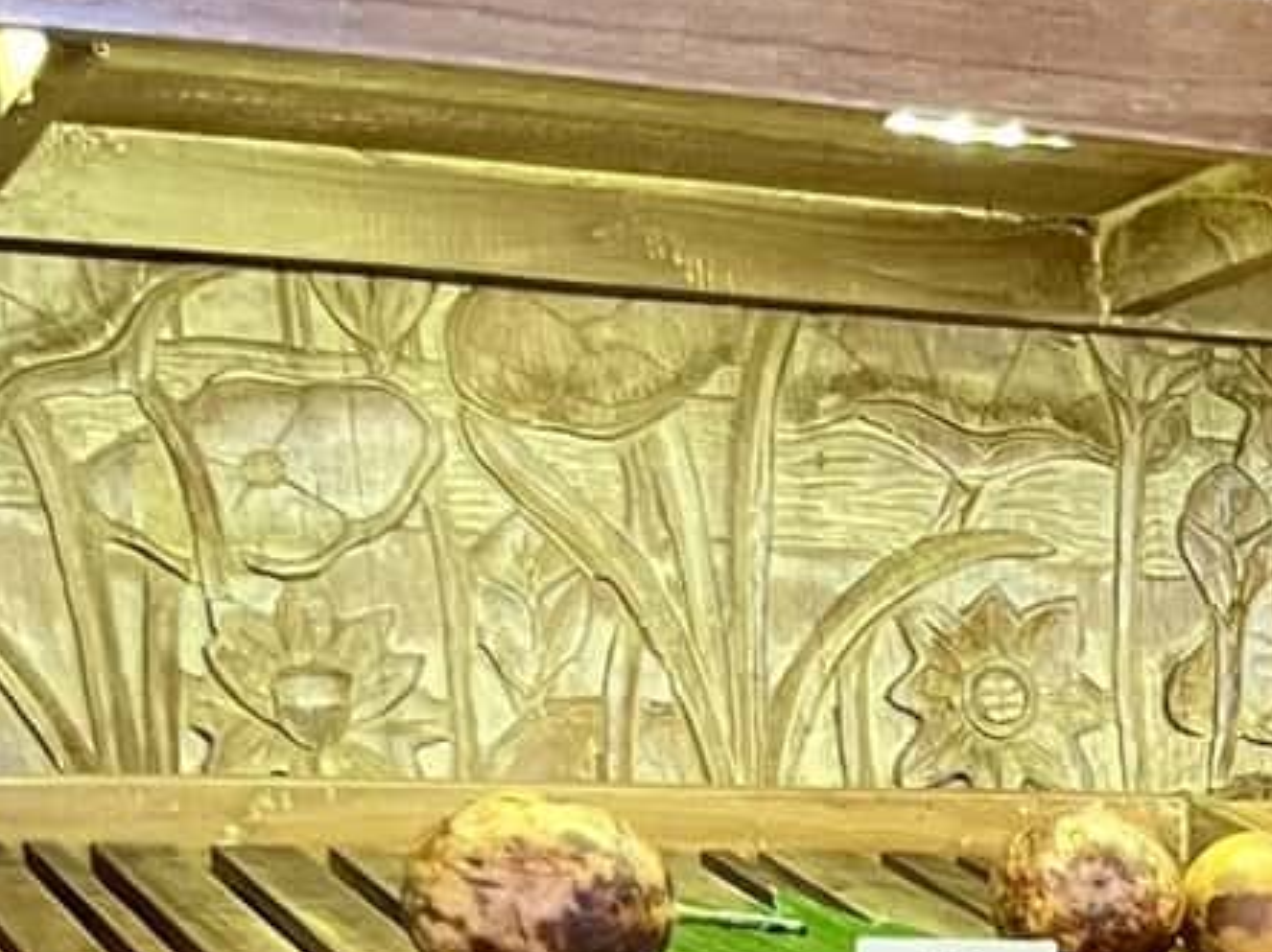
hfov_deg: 14.9
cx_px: 2389
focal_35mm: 113
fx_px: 4150
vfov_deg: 12.0
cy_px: 1731
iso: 500
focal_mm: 5.1
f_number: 1.6
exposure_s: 1/33
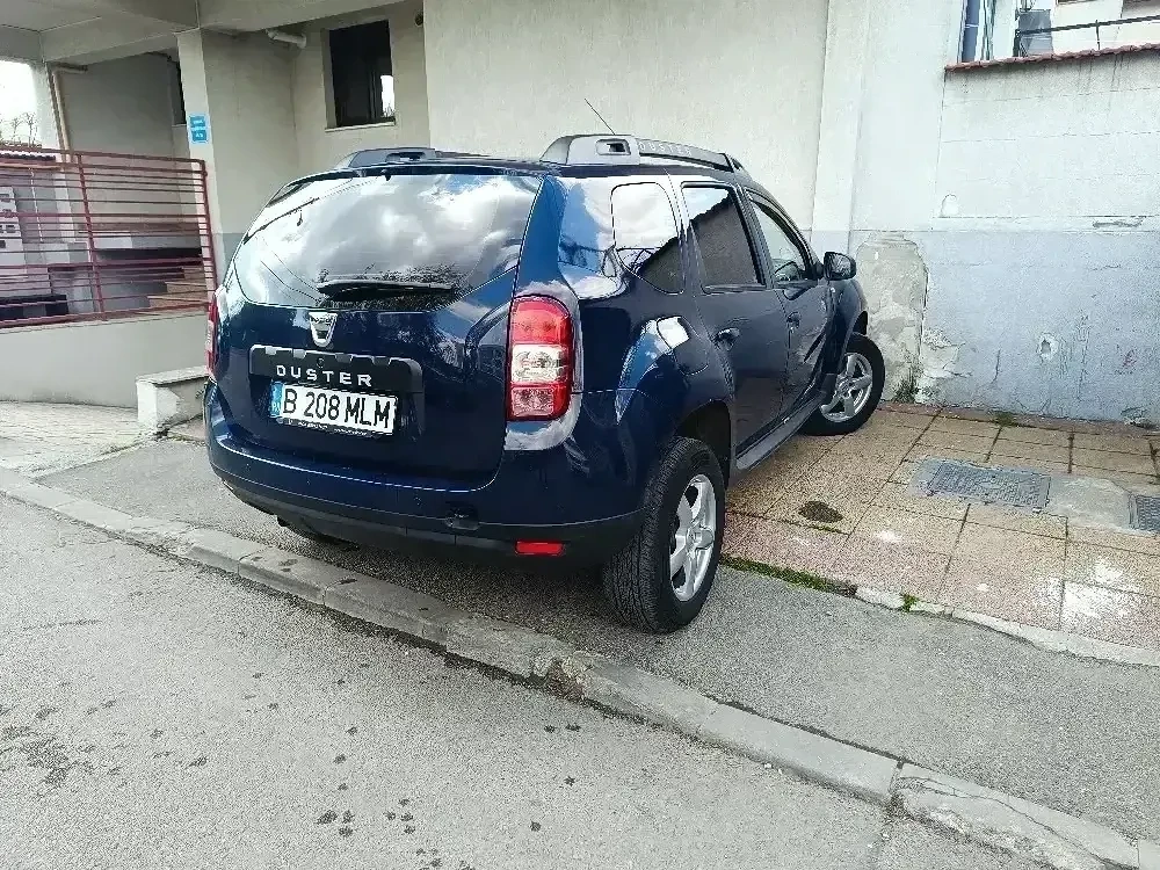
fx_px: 804
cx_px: 580
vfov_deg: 56.8
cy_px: 435
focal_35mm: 24
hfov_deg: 71.6
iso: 52
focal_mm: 5.59
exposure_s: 1/143
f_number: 1.88
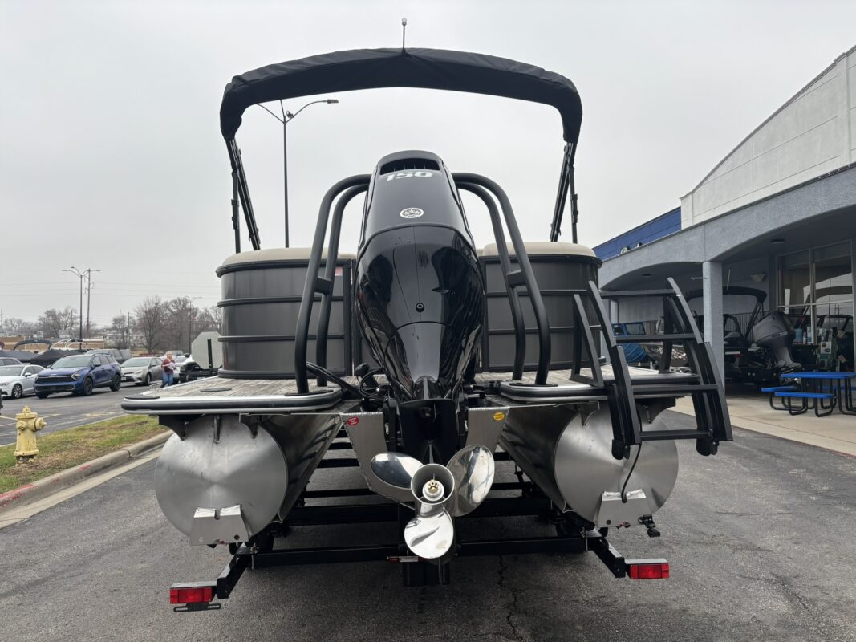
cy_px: 321
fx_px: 643
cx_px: 428
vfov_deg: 53.1
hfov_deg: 67.3
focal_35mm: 26
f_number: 1.6
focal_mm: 5.96
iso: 50
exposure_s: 1/697
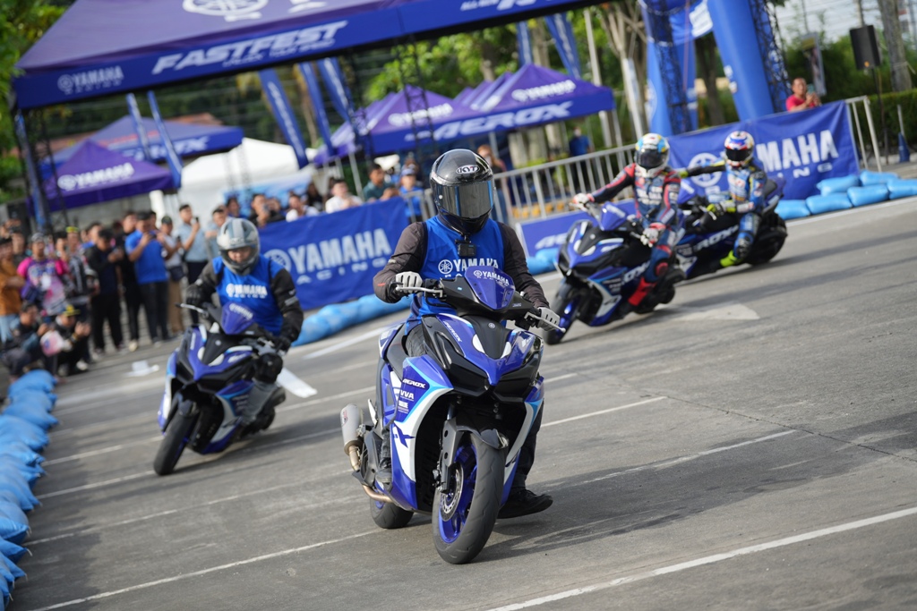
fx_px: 2267
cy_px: 306
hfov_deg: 22.9
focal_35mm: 89
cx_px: 458
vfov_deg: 15.4
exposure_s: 1/800
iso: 100
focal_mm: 89
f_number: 2.8
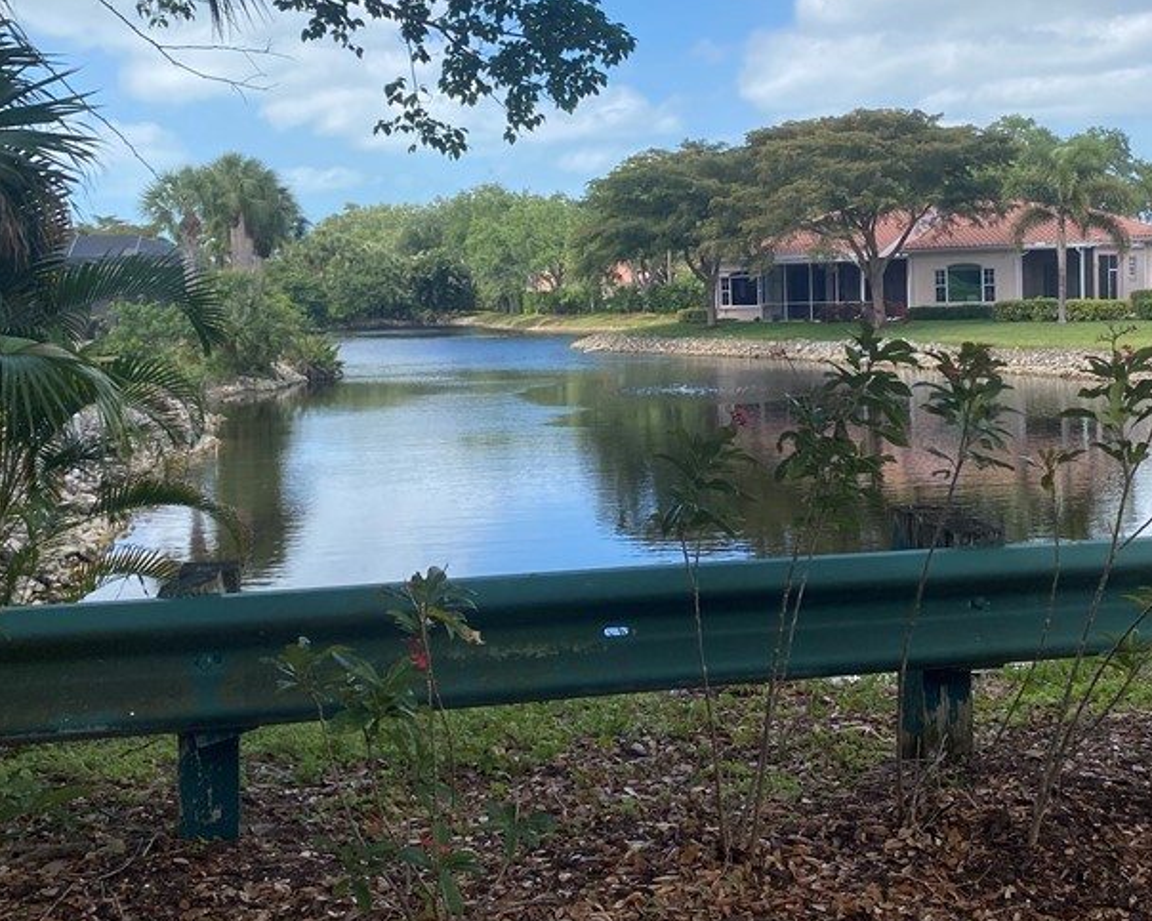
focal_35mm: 43
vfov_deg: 34.6
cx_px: 639
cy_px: 326
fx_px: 1466
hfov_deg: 42.8
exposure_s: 1/2105
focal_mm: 4.25
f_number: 1.8
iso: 32
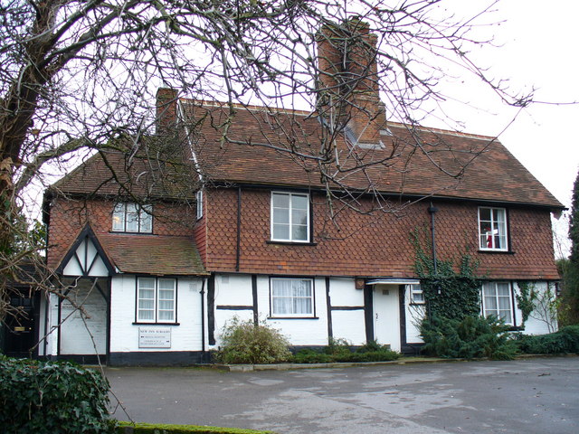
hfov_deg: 50.1
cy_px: 217
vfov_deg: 38.7
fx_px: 619
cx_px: 290
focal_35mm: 37
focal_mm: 6.1
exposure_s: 1/50
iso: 80
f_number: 2.8
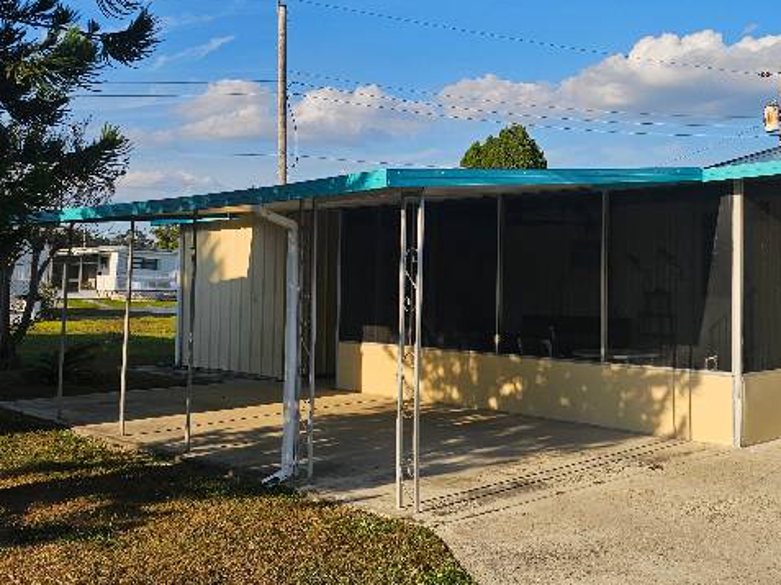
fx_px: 924
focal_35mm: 41
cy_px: 250
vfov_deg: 35.0
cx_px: 537
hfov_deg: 44.9
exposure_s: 1/2000
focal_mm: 6.3
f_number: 1.7
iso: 25
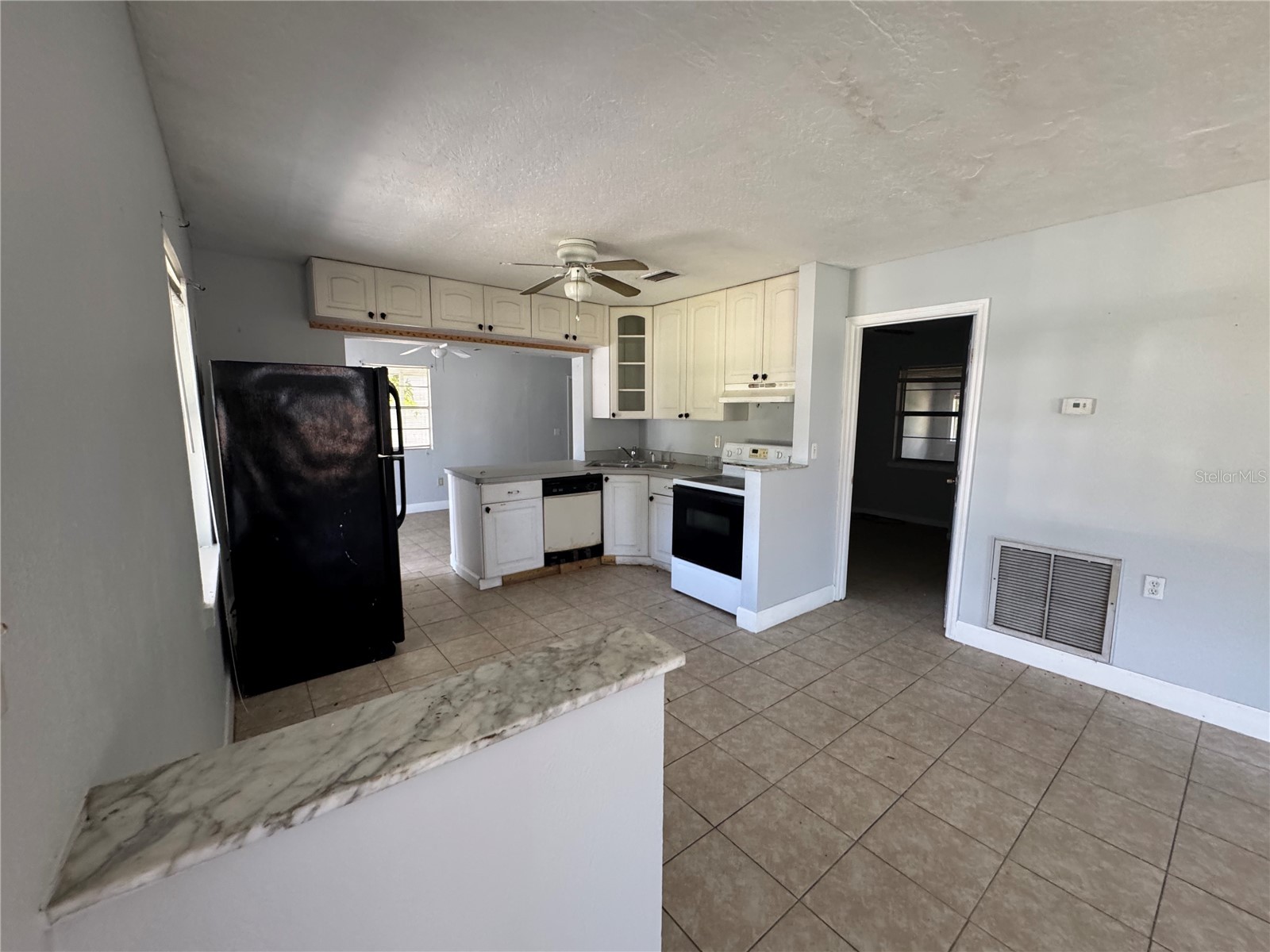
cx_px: 635
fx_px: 514
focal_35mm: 14
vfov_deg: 85.7
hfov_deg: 102.1
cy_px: 476
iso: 320
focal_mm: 2.22
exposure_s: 1/86
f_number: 2.2
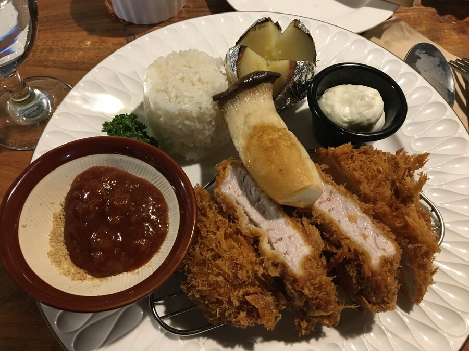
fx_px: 393
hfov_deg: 61.7
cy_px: 176
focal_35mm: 29
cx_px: 234
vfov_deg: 48.2
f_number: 2.2
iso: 200
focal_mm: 4.15
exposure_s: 1/17
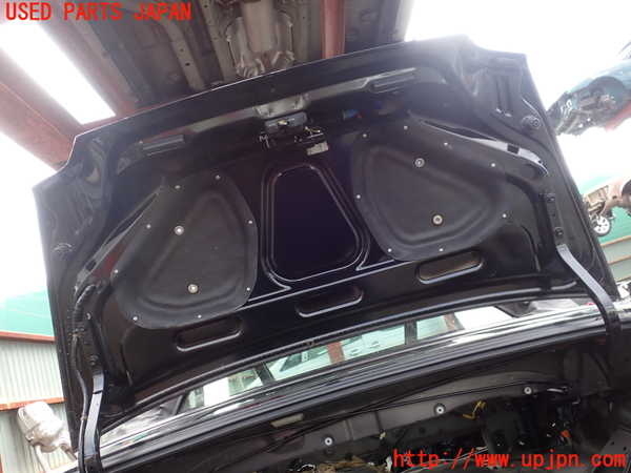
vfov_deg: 46.8
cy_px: 236
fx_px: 547
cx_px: 316
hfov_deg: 60.0
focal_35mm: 30
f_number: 3.2
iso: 100
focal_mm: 5.4
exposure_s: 1/80
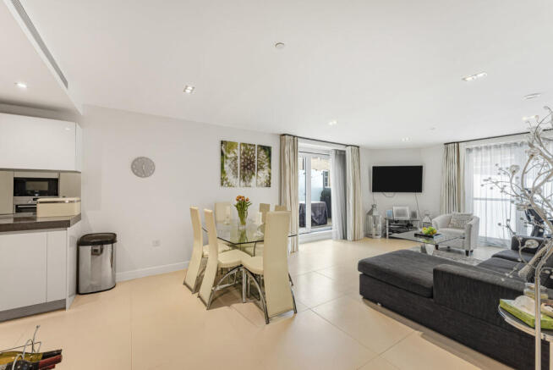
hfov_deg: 104.2
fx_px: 215
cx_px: 276
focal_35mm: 14
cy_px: 185
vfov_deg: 81.3
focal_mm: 14
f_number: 14
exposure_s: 1/3
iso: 250
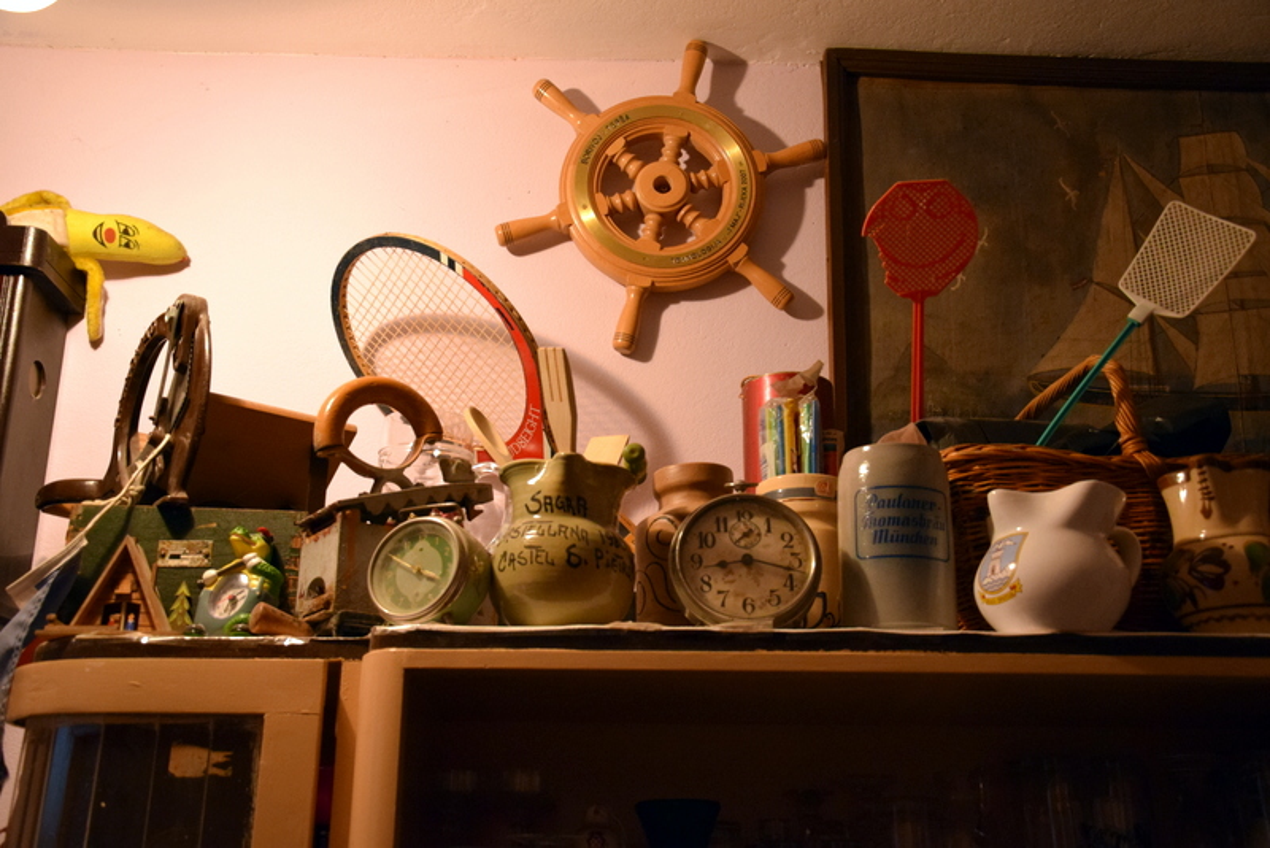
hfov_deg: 51.3
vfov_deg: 35.5
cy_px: 424
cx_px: 635
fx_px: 1323
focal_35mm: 38
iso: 2200
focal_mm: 25
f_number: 4
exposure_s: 1/60
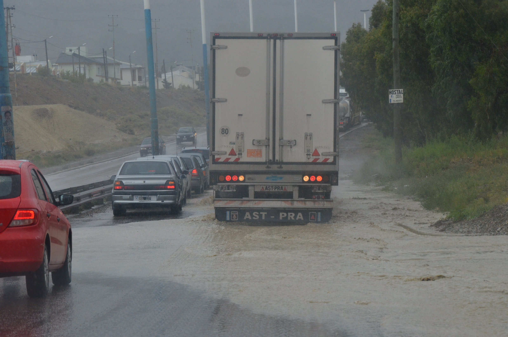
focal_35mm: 158
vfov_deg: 8.7
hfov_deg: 13.1
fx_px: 2218
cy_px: 168
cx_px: 254
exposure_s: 1/500
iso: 1250
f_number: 11
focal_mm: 105
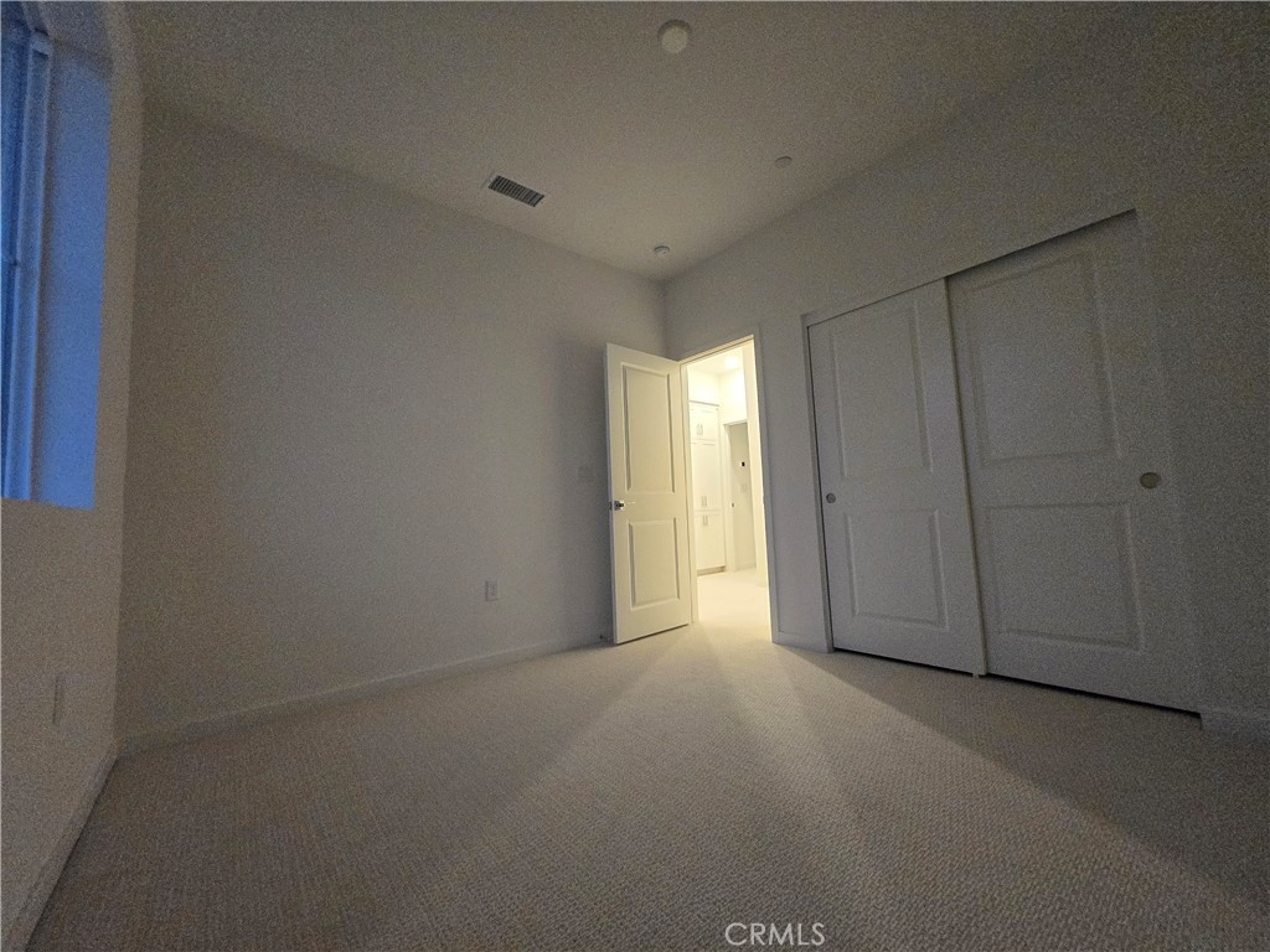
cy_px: 476
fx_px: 477
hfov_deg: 106.2
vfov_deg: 89.9
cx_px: 635
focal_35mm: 13
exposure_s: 1/60
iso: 800
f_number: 2.2
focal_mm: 1.7
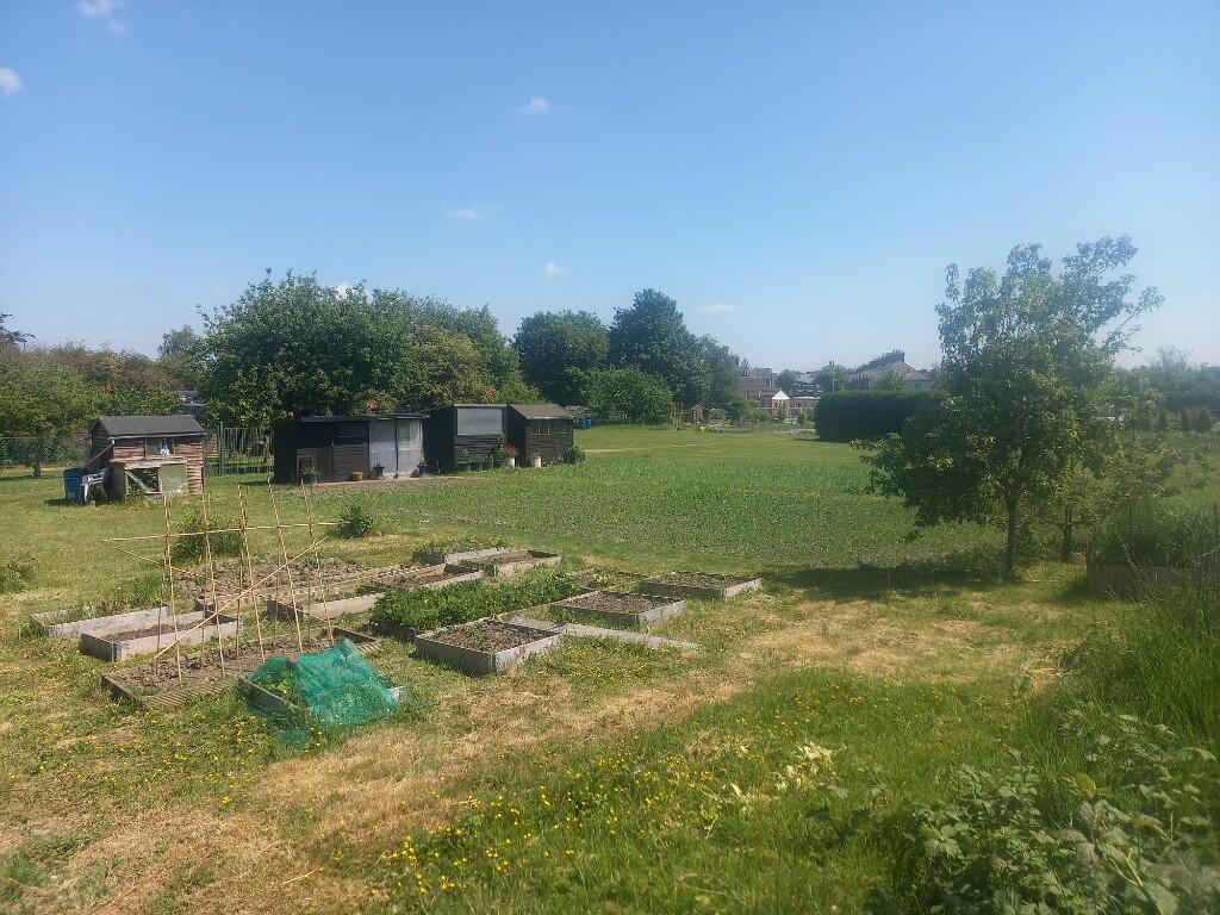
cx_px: 610
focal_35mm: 25
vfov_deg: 54.9
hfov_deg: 69.4
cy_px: 458
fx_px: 881
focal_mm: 4.65
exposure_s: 1/794
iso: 50
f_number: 1.8
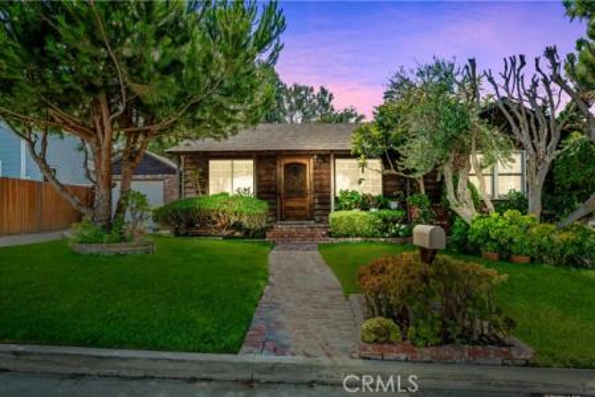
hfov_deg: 77.3
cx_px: 298
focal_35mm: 22
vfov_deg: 56.2
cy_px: 198
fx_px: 372
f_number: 14
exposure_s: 1/80
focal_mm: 15
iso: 250
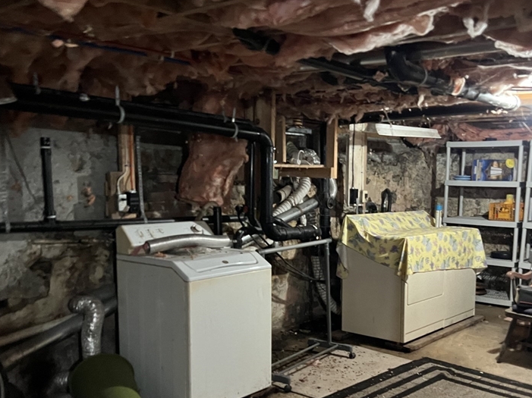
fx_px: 584
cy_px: 255
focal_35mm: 38
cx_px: 329
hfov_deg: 48.6
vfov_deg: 37.4
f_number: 1.5
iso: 500
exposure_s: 1/30
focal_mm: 5.7
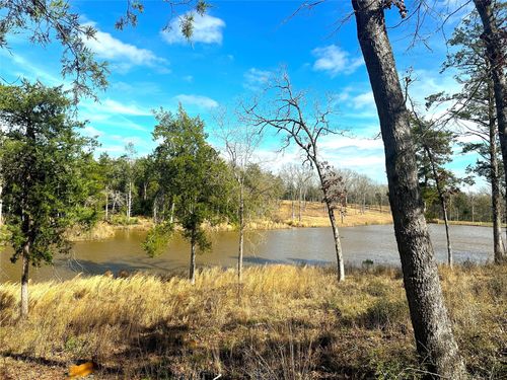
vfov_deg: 56.8
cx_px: 254
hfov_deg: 71.6
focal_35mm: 24
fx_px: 352
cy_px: 190
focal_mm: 6.86
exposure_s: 1/4348
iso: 80
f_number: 1.78
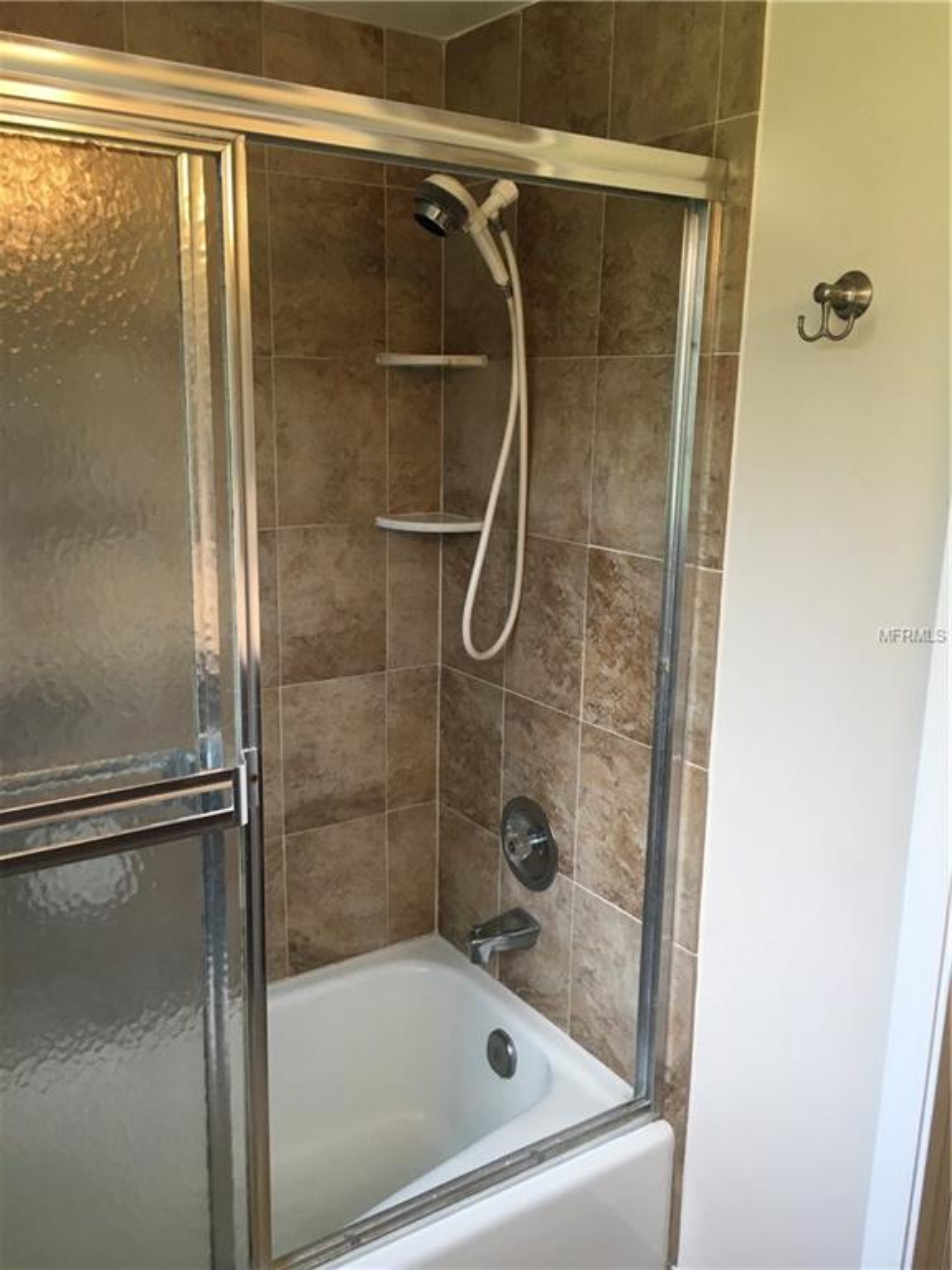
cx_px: 476
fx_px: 1063
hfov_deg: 48.2
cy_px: 635
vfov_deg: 61.7
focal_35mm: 29
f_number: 2.2
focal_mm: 4.15
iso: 32
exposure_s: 1/30
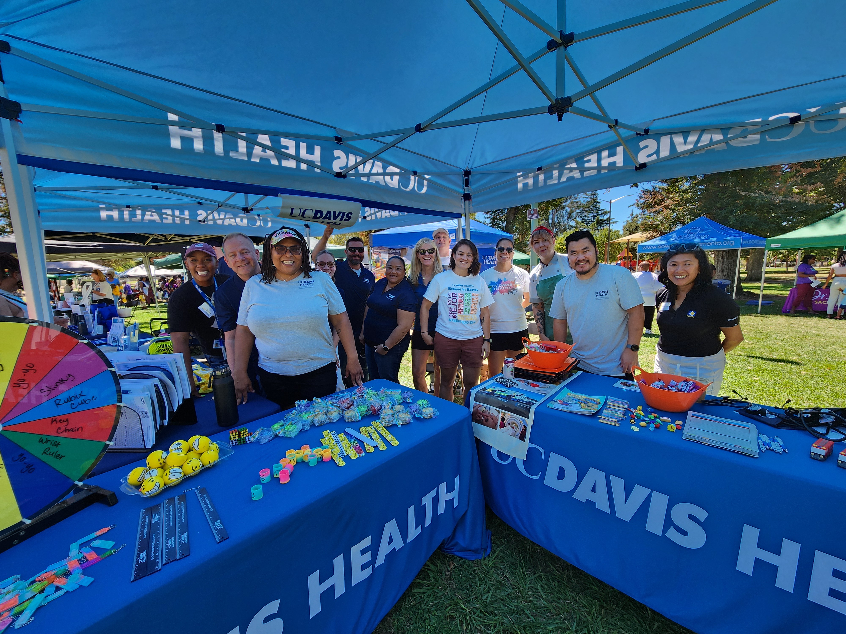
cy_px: 317
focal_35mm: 13
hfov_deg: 106.2
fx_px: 318
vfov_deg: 89.9
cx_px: 423
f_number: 2.2
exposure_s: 1/292
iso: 50
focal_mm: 2.2
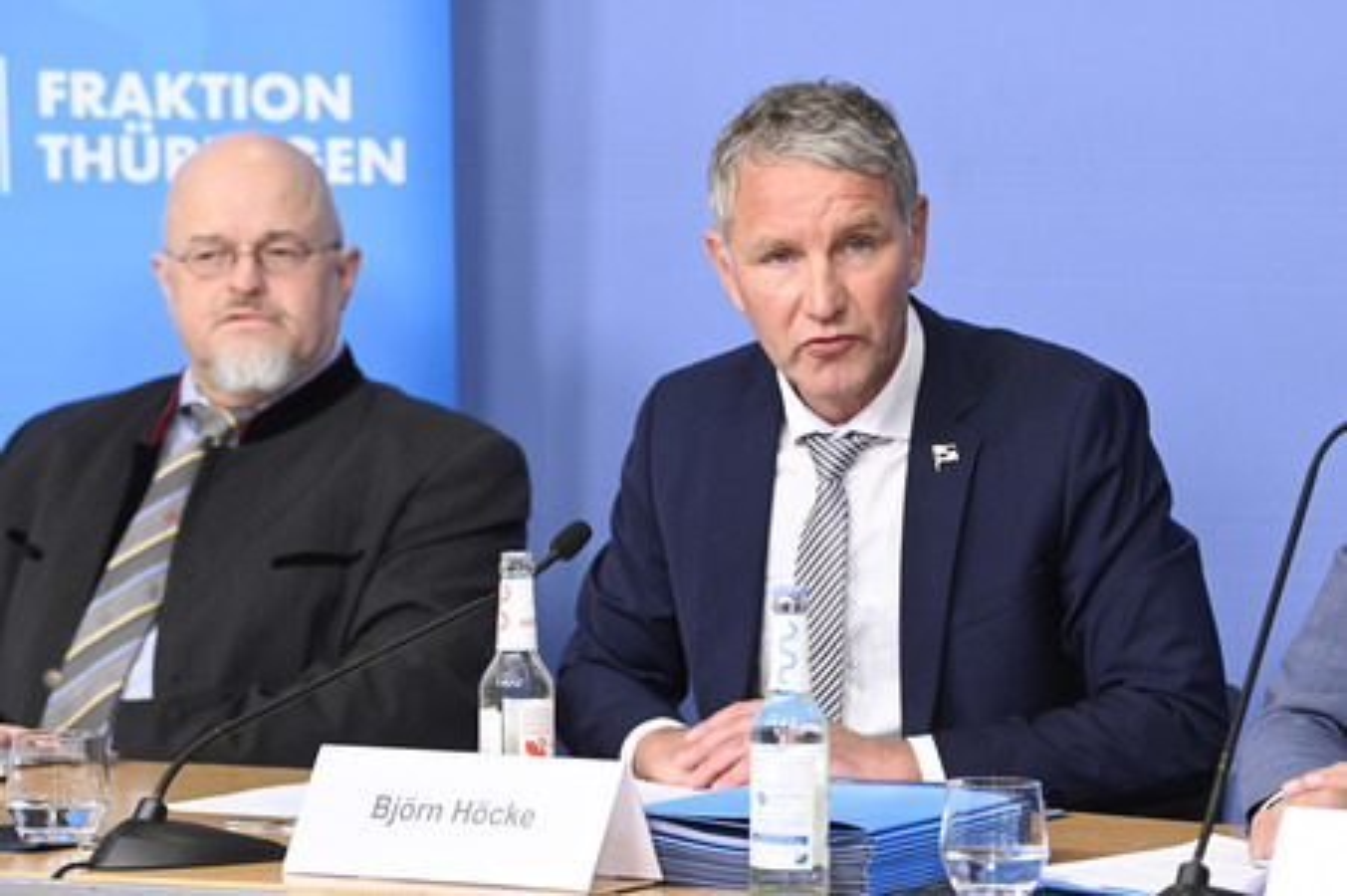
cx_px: 674
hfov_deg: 11.1
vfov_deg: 7.4
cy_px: 448
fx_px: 6917
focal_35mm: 185
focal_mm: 185
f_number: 5.6
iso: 3200
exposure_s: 1/400
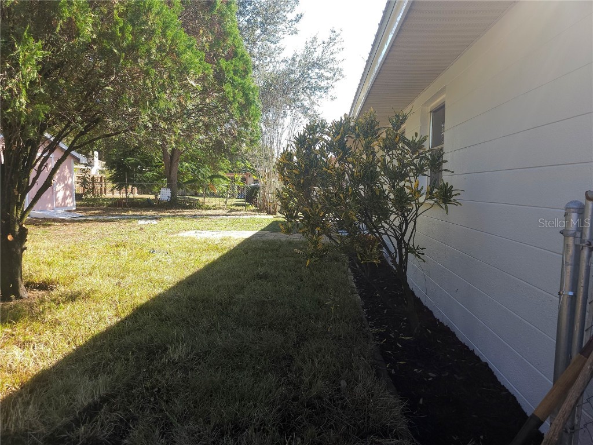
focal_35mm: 23
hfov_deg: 73.9
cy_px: 222
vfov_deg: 58.9
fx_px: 394
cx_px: 296
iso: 10
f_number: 1.7
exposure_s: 1/109
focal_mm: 6.3
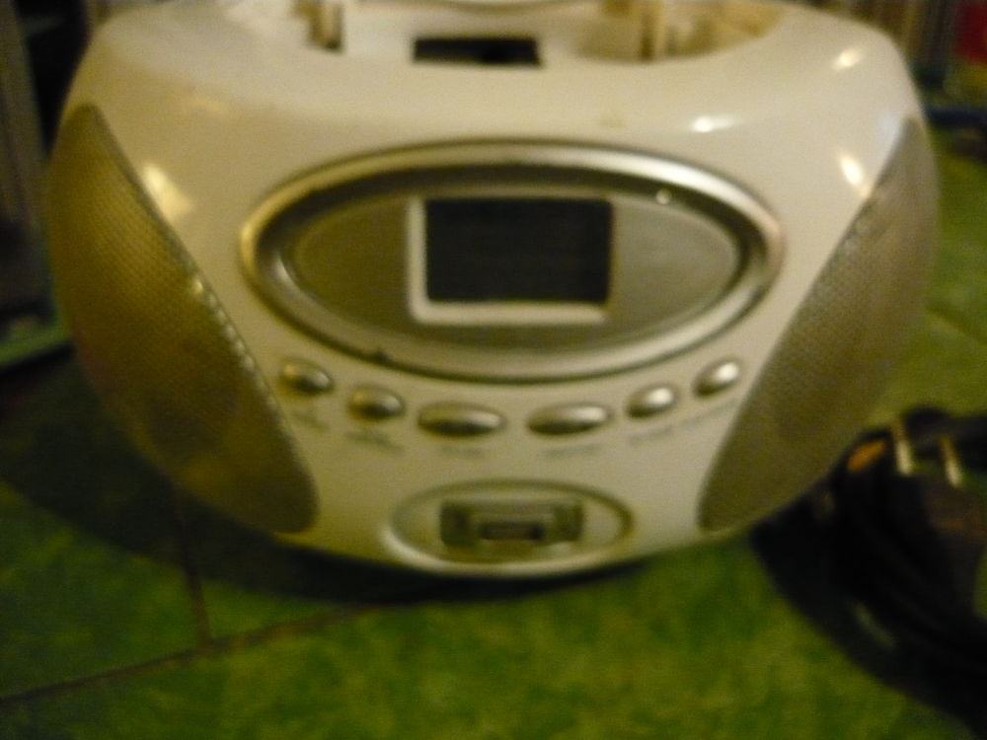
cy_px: 370
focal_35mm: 33
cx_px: 494
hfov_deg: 55.4
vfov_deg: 42.9
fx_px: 941
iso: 800
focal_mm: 5.5
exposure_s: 1/15
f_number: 2.8
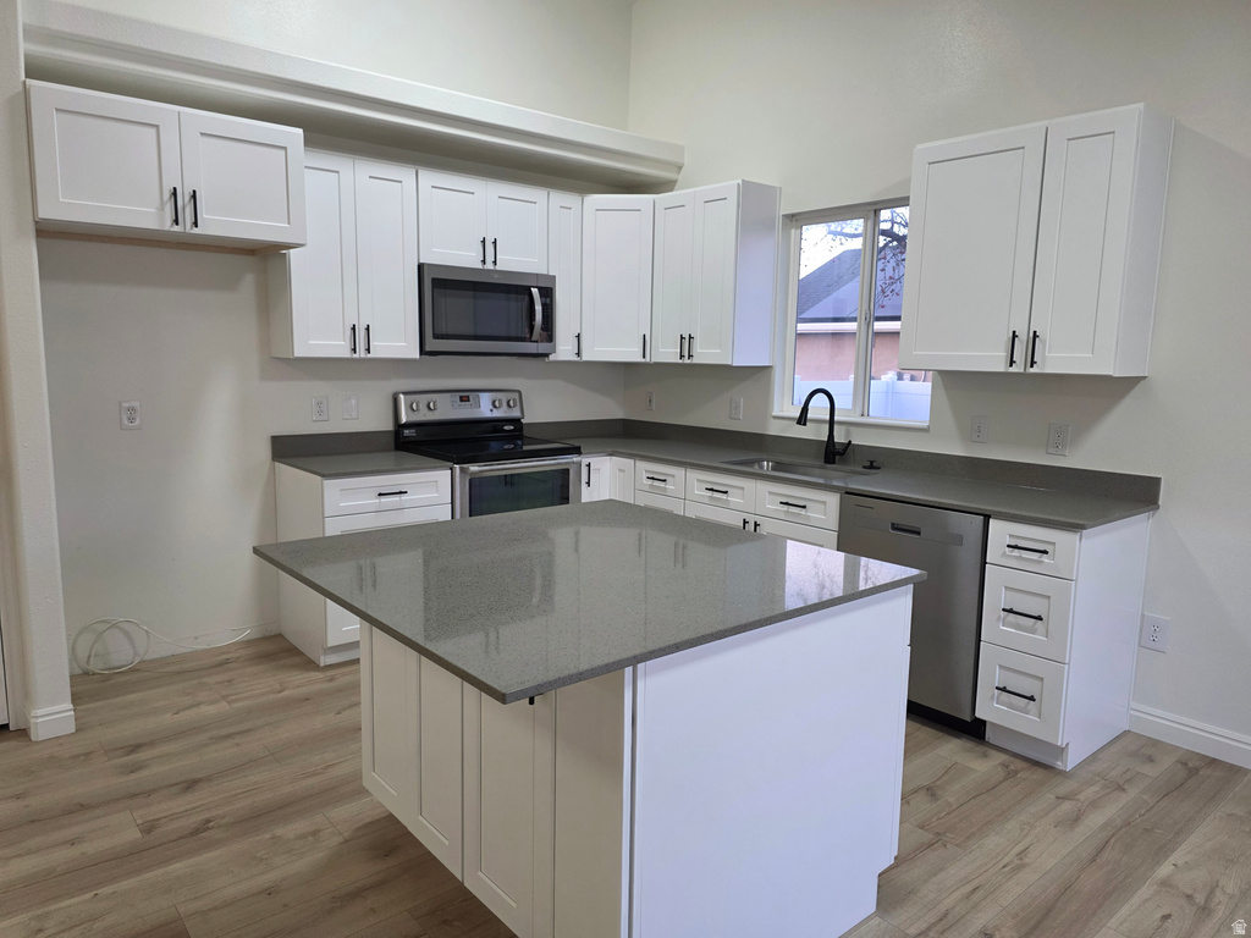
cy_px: 469
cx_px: 626
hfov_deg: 73.9
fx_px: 831
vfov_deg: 58.9
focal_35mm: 23
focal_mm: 6.3
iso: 160
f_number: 1.7
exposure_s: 1/120
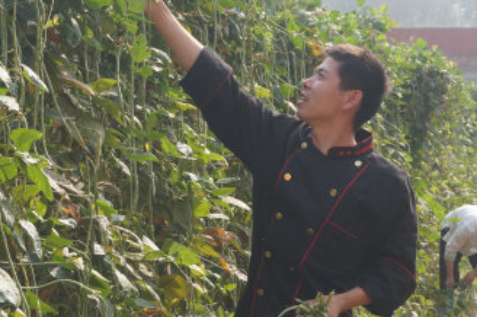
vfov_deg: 12.2
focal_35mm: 112
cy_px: 151
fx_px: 1482
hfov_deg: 18.2
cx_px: 318
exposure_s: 1/640
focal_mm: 50
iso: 800
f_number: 9
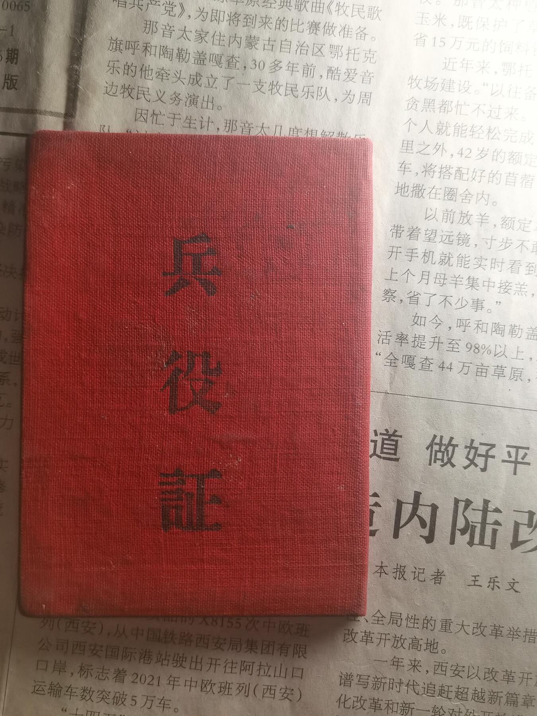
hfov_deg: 51.4
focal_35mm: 27
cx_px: 268
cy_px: 358
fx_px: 558
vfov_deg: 65.3
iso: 160
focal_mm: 4.94
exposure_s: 1/517
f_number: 1.9
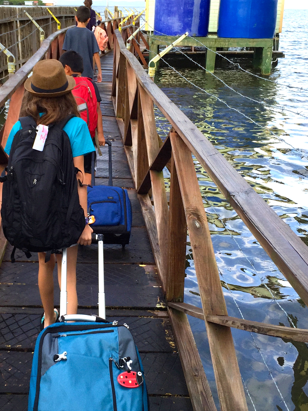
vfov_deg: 41.2
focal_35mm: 46
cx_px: 118
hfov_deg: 31.4
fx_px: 546
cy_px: 204
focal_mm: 4.15
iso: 32
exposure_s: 1/488
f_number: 2.2
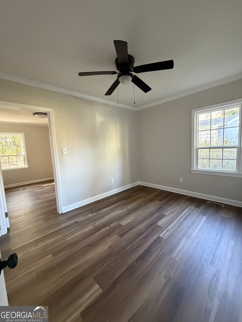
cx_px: 121
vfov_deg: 102.1
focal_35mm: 14
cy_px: 161
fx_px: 130
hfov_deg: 85.7
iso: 1000
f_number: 2.2
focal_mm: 2.22
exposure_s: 1/60
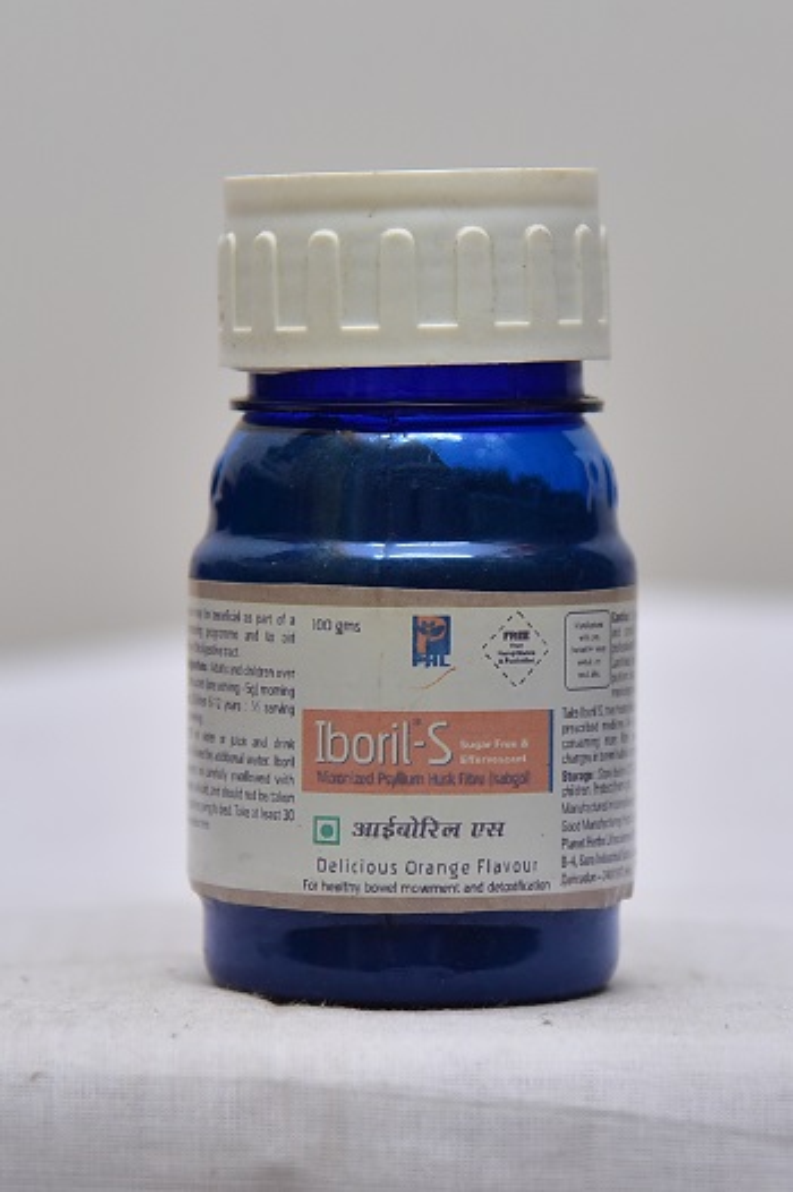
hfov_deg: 11.4
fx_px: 3970
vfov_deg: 17.1
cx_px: 396
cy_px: 596
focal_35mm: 120
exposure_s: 1/125
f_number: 4.5
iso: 1600
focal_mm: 120
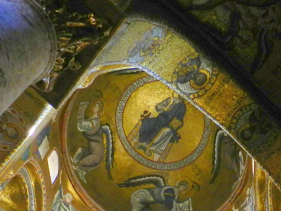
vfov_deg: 19.4
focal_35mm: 68
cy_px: 298
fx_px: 552
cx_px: 205
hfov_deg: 28.2
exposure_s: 1/30
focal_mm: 4
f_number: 3.4
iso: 200
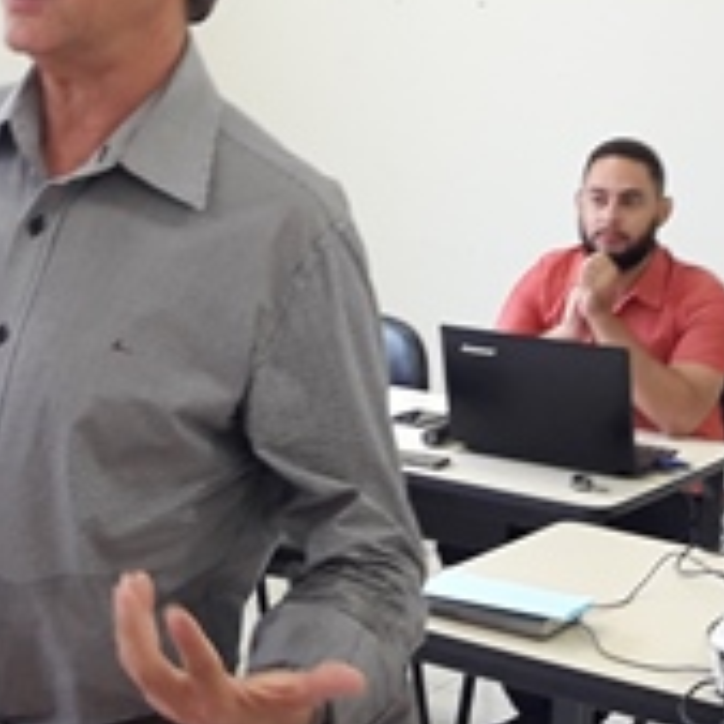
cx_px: 146
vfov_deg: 18.2
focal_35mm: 94
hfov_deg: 18.3
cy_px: 90
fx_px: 2224
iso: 100
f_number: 1.9
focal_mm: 3.7
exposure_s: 1/40
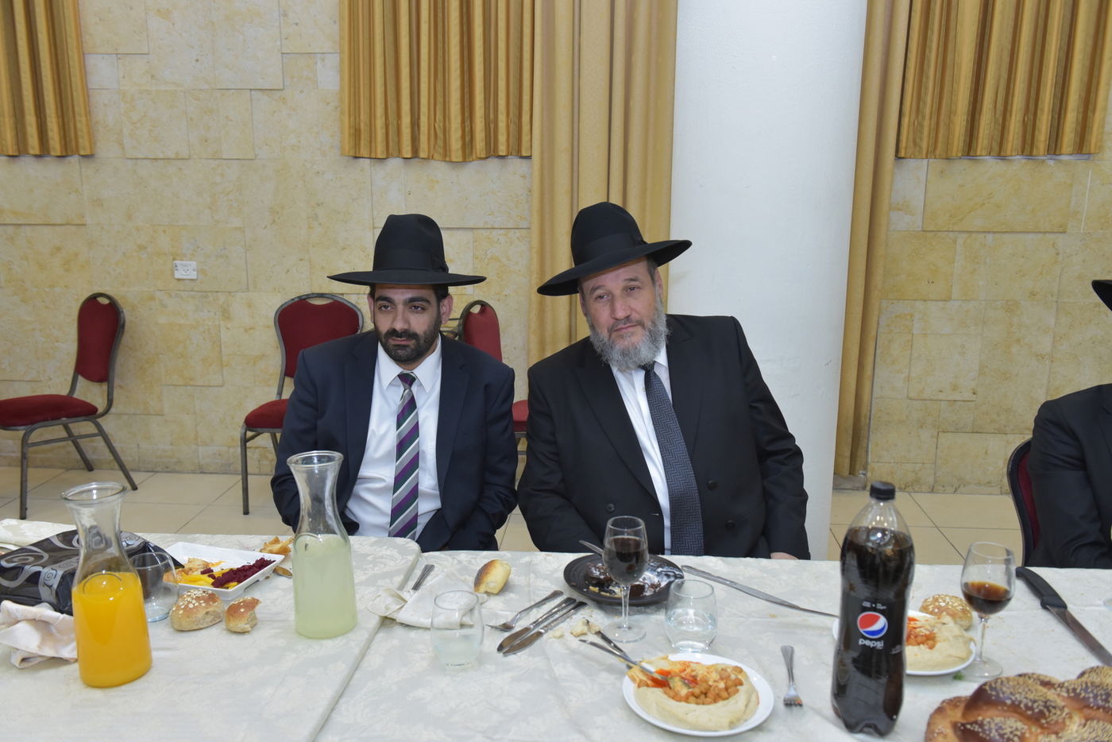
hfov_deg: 58.7
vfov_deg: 41.1
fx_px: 989
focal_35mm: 32
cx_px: 556
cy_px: 371
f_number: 5.6
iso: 2500
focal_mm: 32
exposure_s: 1/200
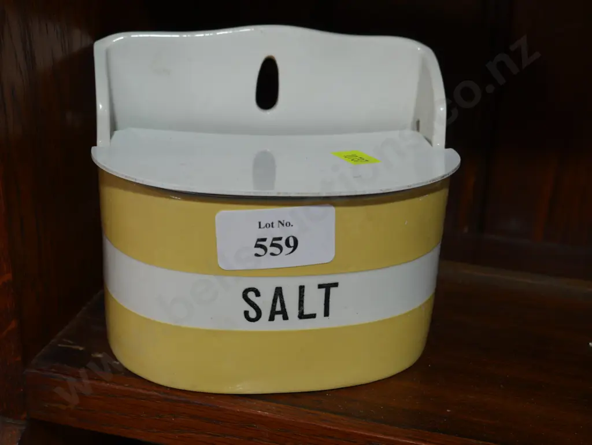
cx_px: 296
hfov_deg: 38.2
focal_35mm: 50
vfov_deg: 29.1
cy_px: 222
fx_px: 855
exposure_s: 1/60
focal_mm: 25
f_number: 5.3
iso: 250
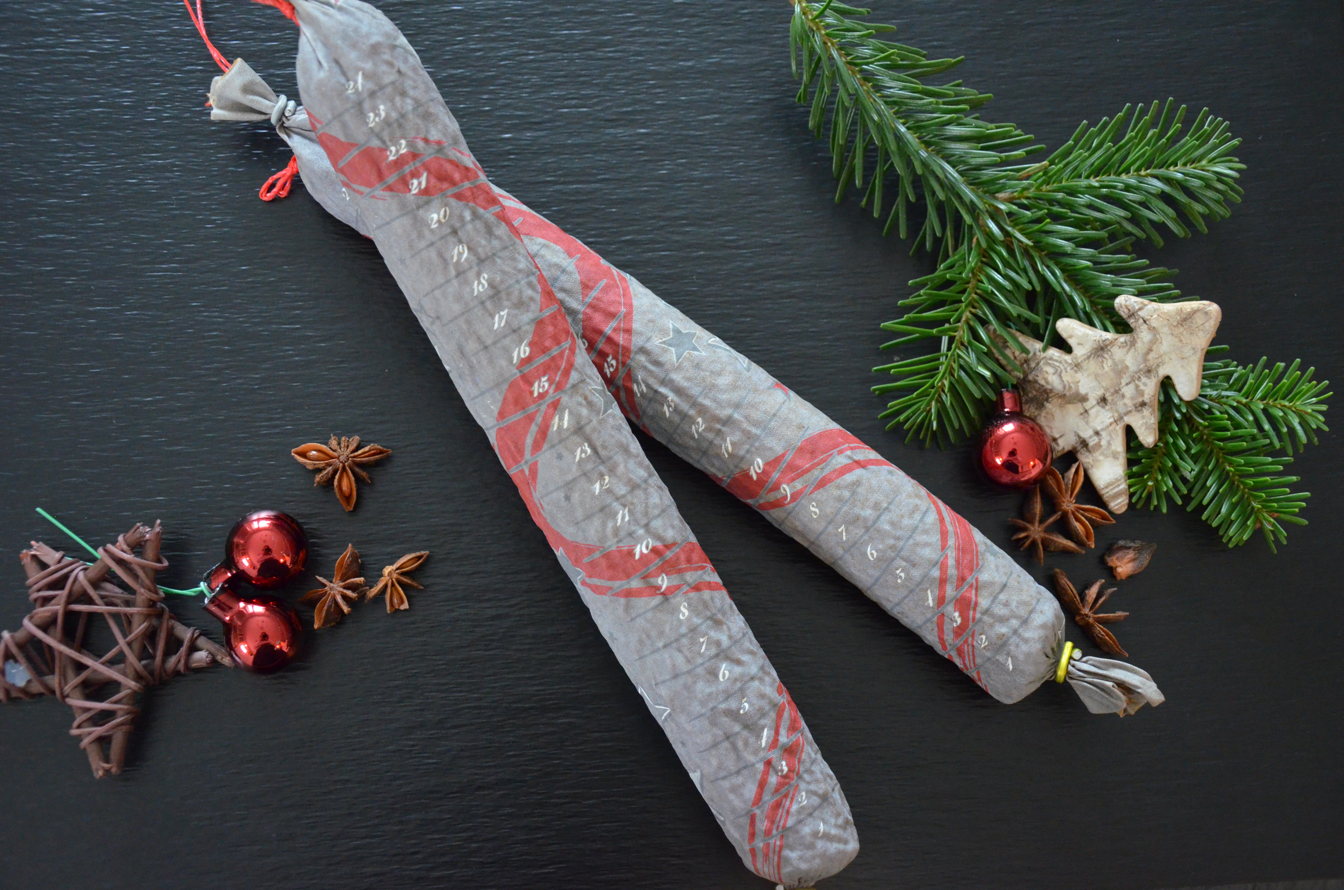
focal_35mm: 42
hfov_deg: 46.5
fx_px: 1565
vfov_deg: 31.8
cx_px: 672
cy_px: 445
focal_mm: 28
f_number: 4
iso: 3200
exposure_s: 1/30
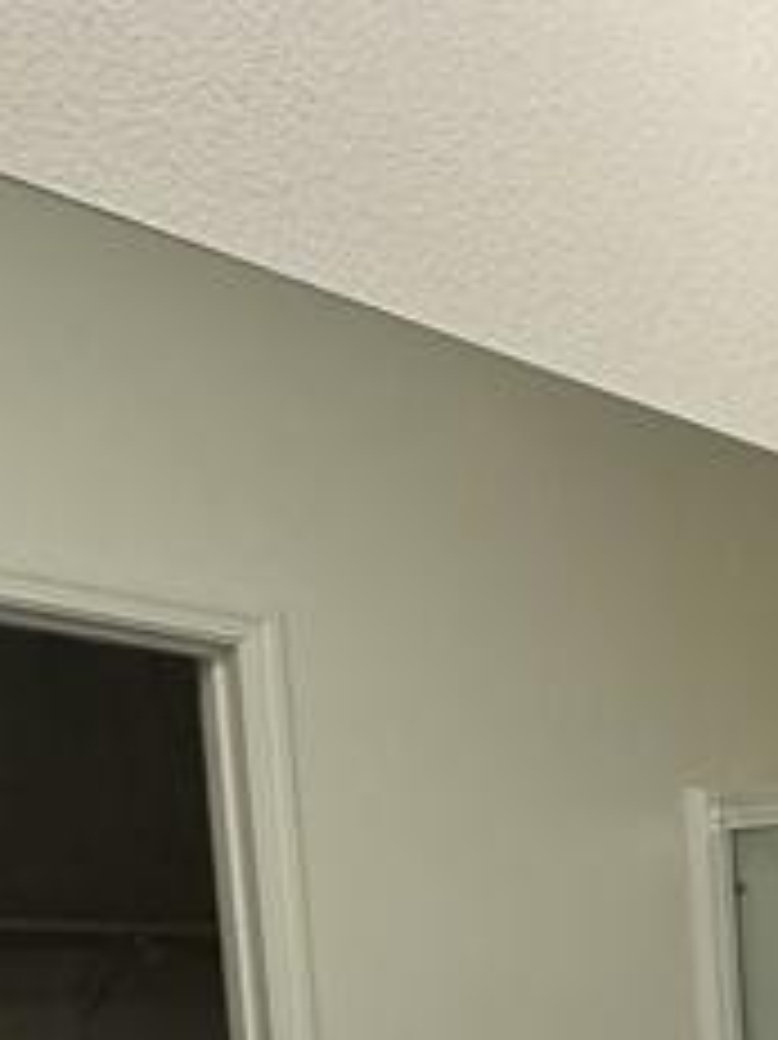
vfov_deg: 27.3
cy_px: 1261
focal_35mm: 62
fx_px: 1860
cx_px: 1250
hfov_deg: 19.7
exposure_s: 1/120
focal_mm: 2.22
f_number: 2.2
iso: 320
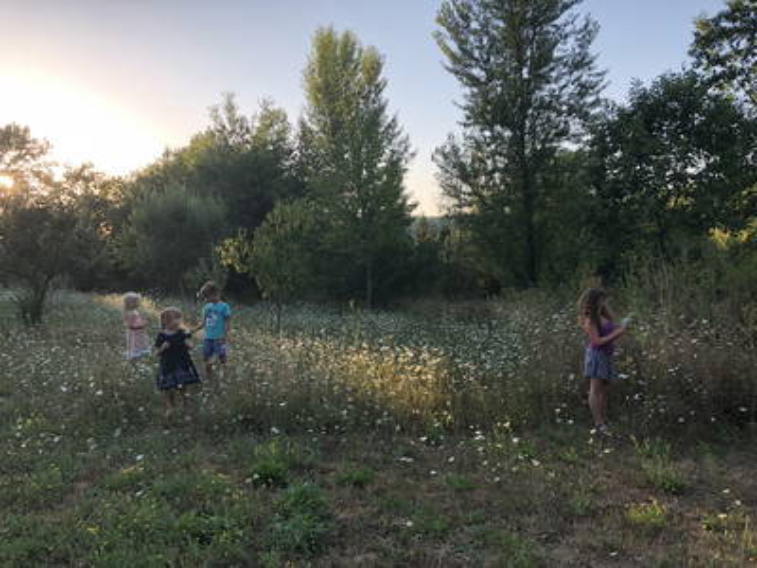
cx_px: 378
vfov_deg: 48.2
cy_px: 284
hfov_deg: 61.7
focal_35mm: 29
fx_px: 634
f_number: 1.8
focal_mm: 3.99
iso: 20
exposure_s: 1/324
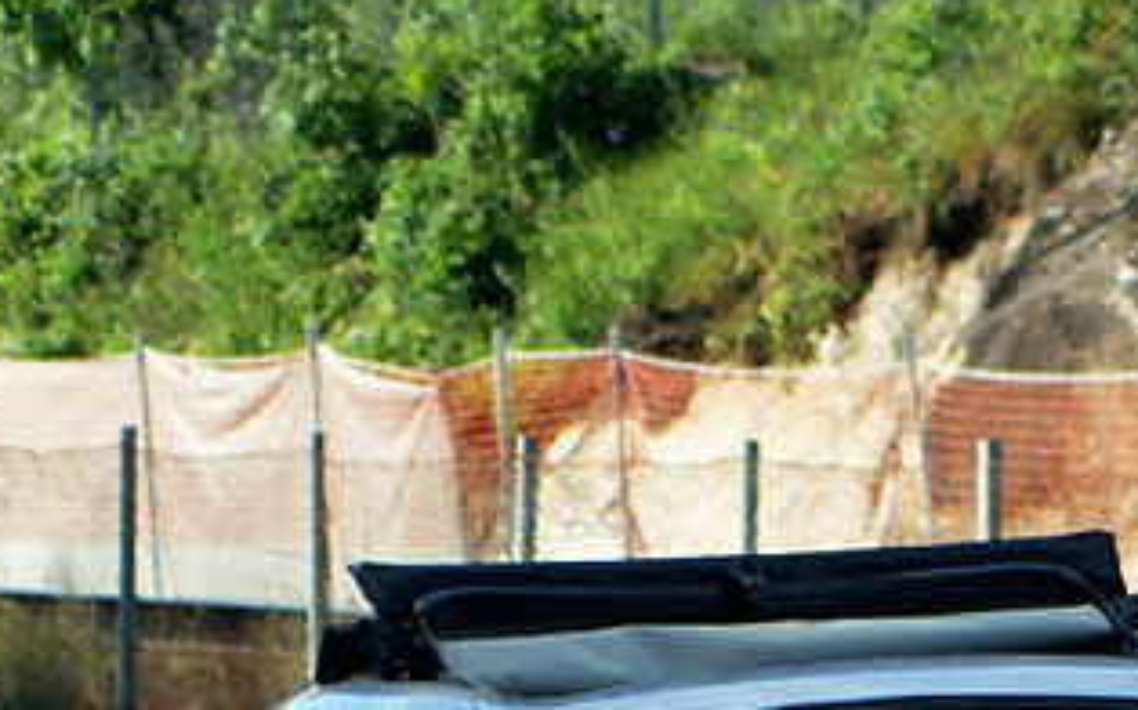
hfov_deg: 7.0
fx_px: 9270
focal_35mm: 299
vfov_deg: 4.4
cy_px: 989
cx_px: 989
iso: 200
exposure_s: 1/640
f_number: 4.5
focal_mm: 60
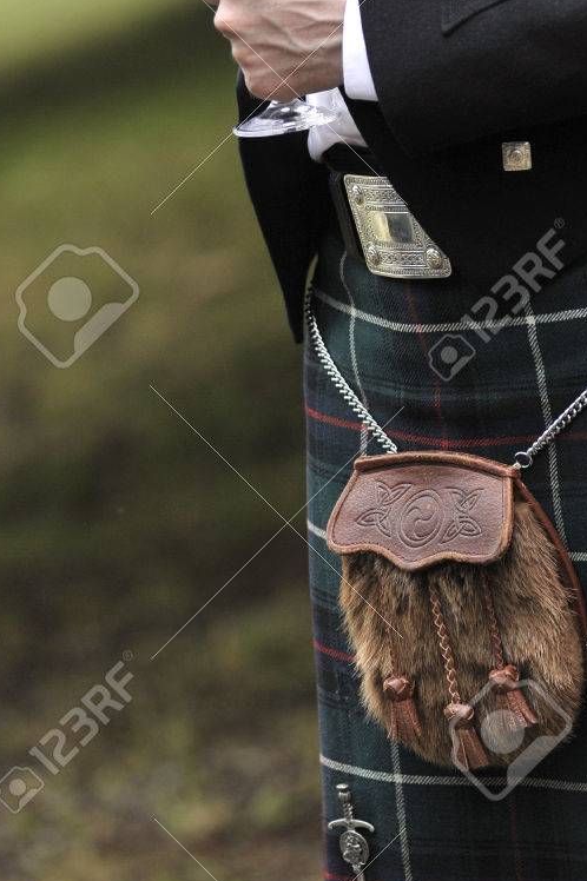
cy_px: 514
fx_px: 6169
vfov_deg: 8.2
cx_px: 460
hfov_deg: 5.4
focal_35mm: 252
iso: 800
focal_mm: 145
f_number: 4
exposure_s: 1/200
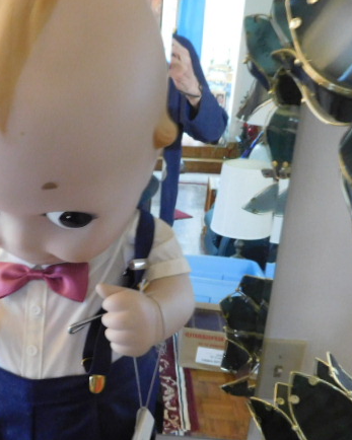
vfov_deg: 50.2
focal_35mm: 36
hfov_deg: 39.9
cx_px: 85
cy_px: 239
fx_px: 469
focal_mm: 4.5
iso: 800
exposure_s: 1/5
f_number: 3.4
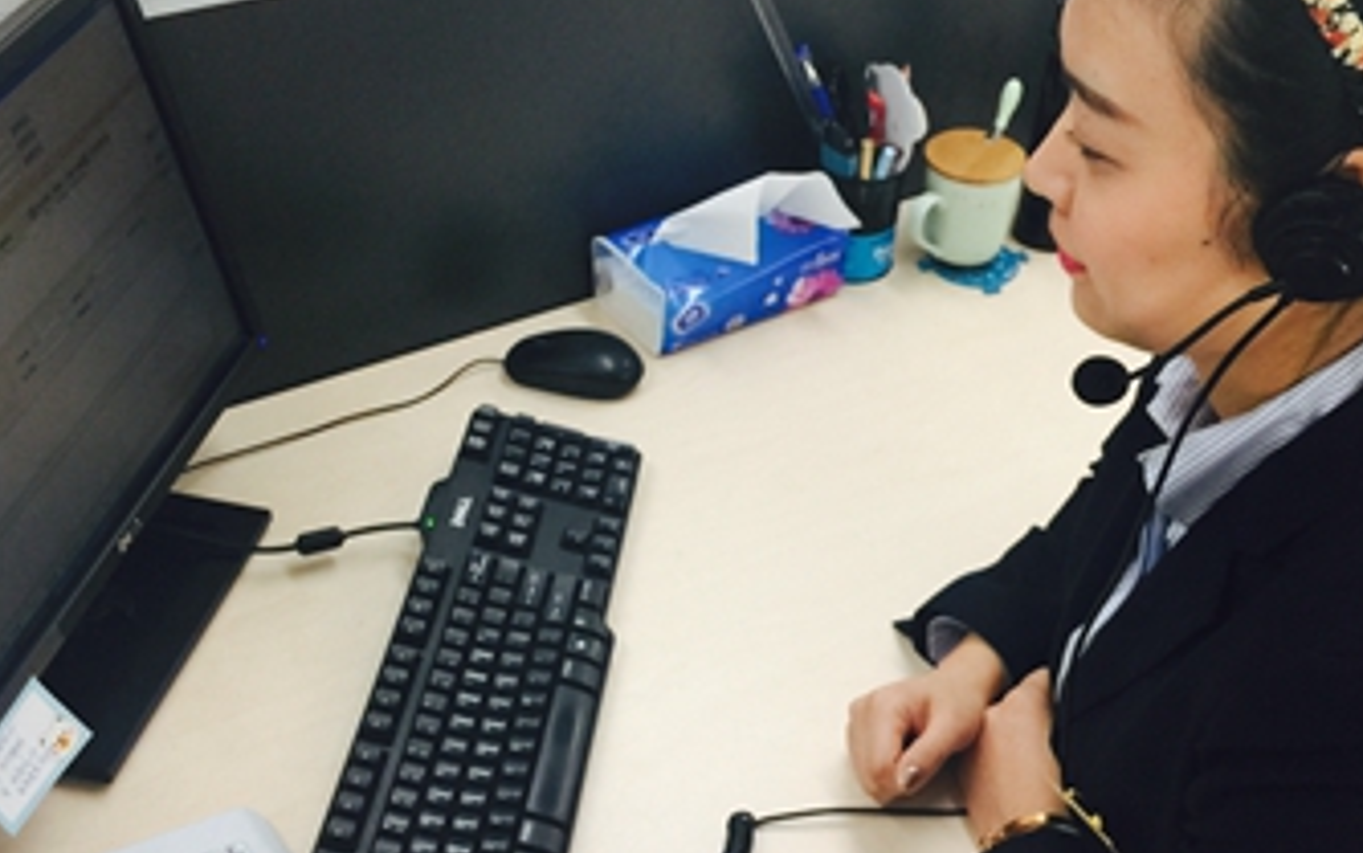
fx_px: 1709
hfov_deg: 43.5
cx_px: 698
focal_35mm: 46
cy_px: 512
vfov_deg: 28.0
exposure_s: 1/17
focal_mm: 4.15
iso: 40
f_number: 2.2
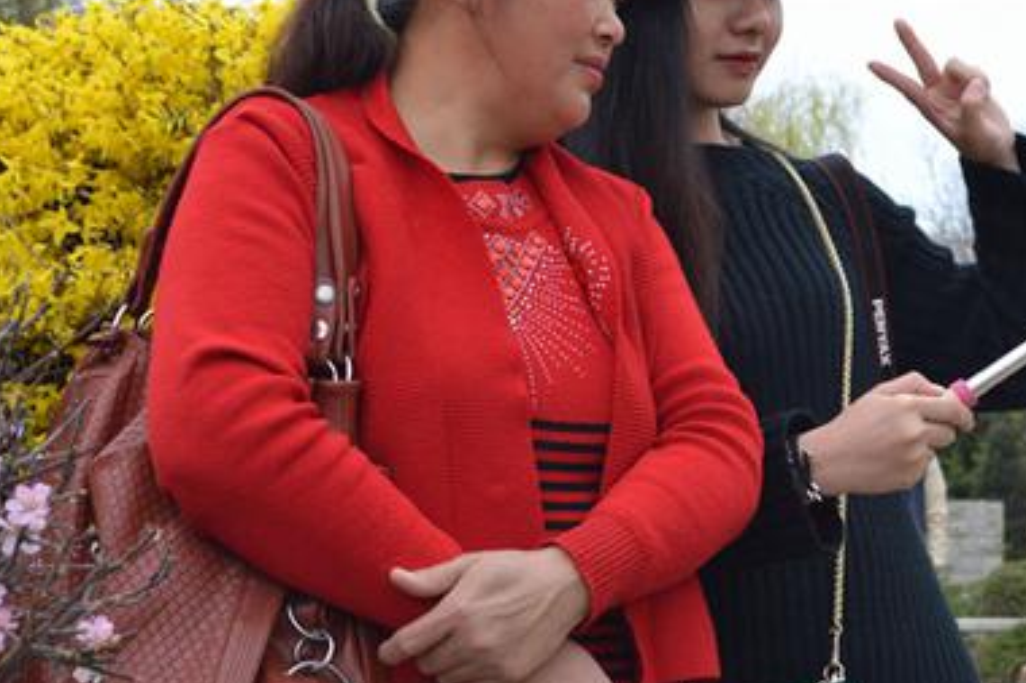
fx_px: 2735
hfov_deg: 21.1
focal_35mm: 96
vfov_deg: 14.2
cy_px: 197
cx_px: 742
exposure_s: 1/200
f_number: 7.1
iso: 400
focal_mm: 38
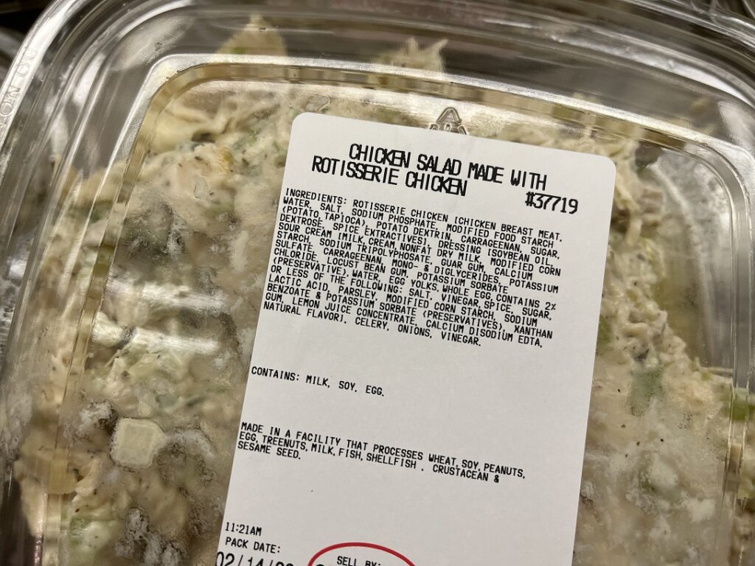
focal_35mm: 26
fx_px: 567
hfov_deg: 67.3
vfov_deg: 53.1
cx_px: 378
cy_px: 283
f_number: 1.6
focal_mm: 5.1
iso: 50
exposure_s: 1/723
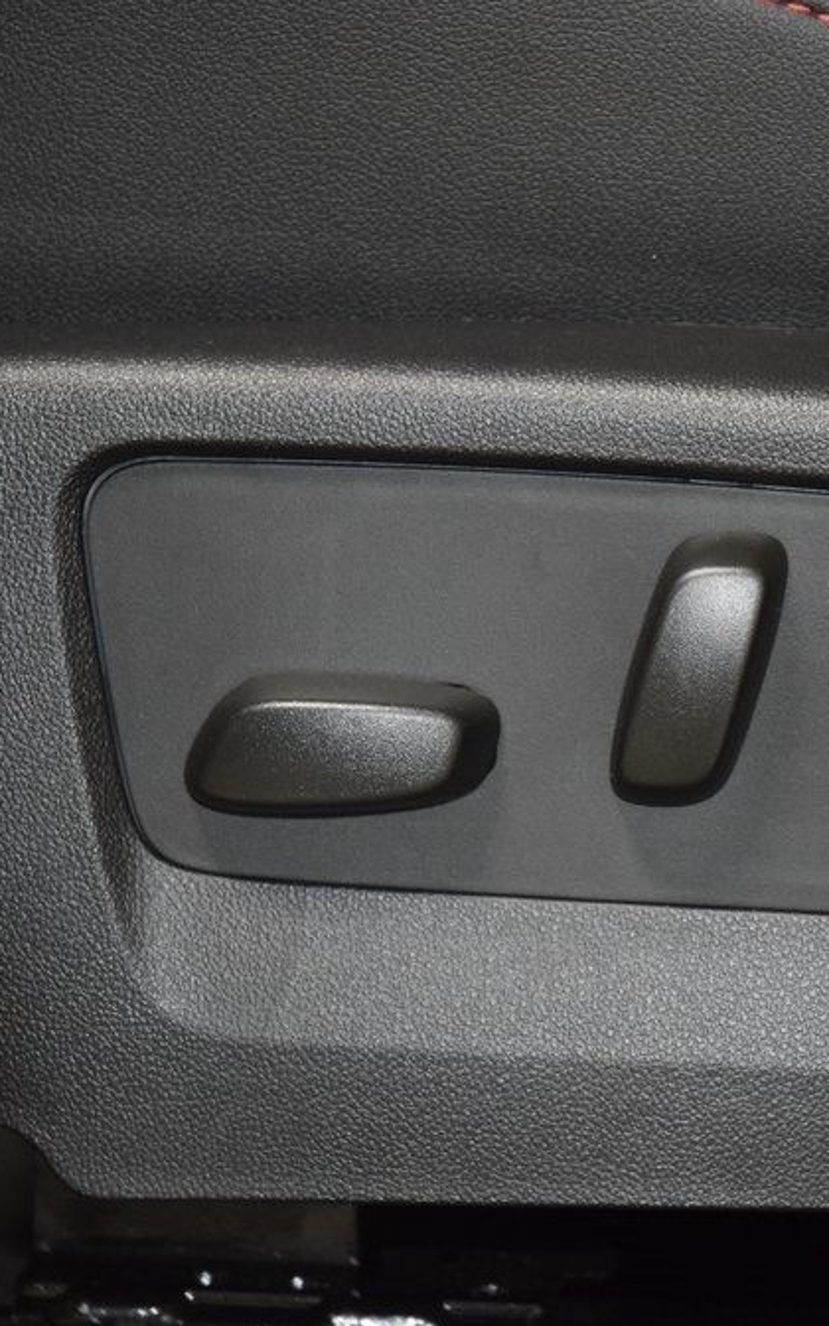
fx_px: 5892
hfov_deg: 8.0
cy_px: 666
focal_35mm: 163
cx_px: 748
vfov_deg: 12.8
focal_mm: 70
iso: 2200
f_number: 4.5
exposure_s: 1/50
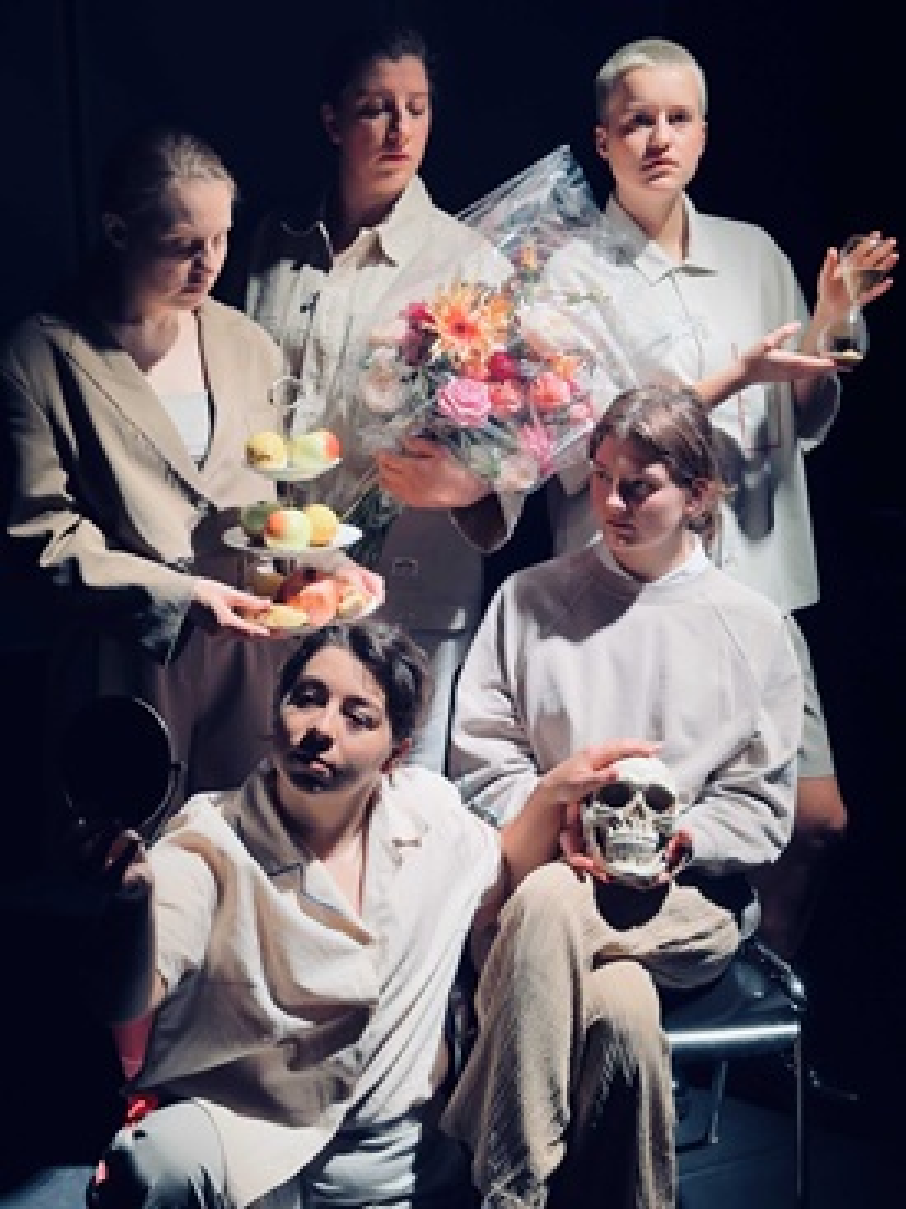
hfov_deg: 30.2
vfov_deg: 39.7
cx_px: 453
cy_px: 604
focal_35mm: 48
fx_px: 1676
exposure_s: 1/60
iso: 160
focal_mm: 6.86
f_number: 1.78
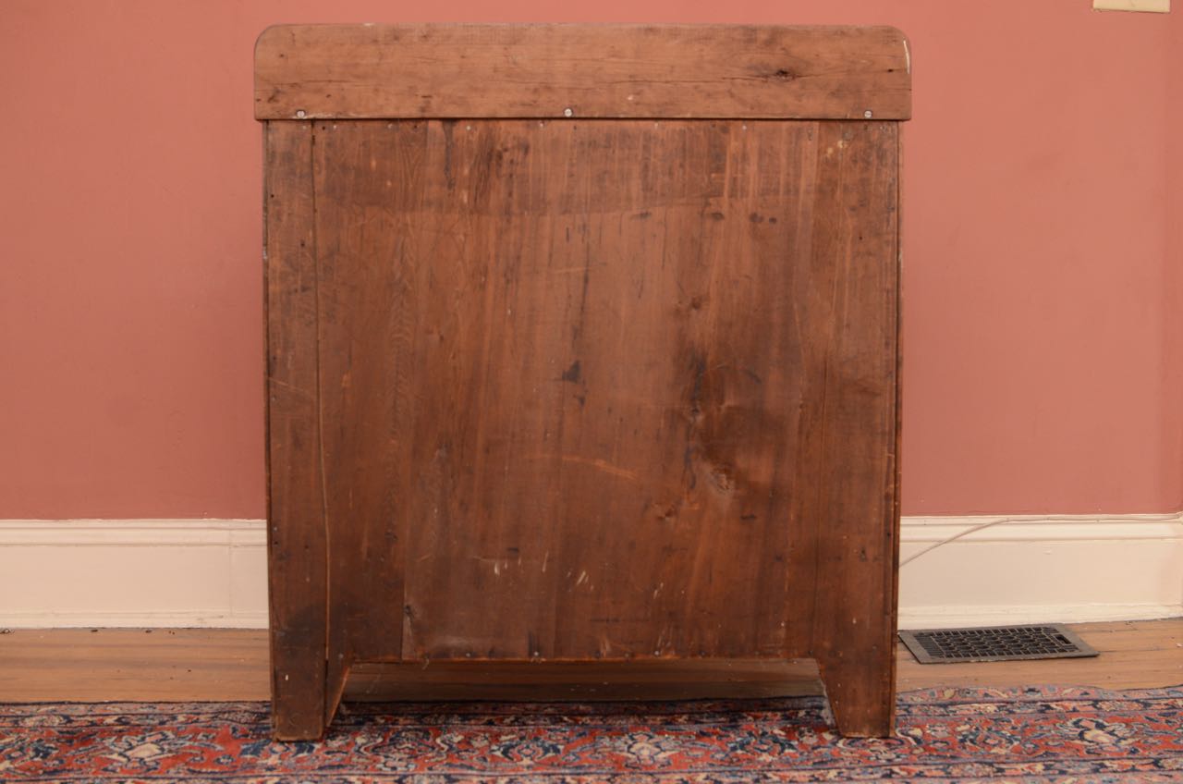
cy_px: 392
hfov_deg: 37.9
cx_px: 592
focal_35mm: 52
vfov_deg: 25.6
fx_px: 1722
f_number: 4
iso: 800
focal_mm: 35
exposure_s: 1/125
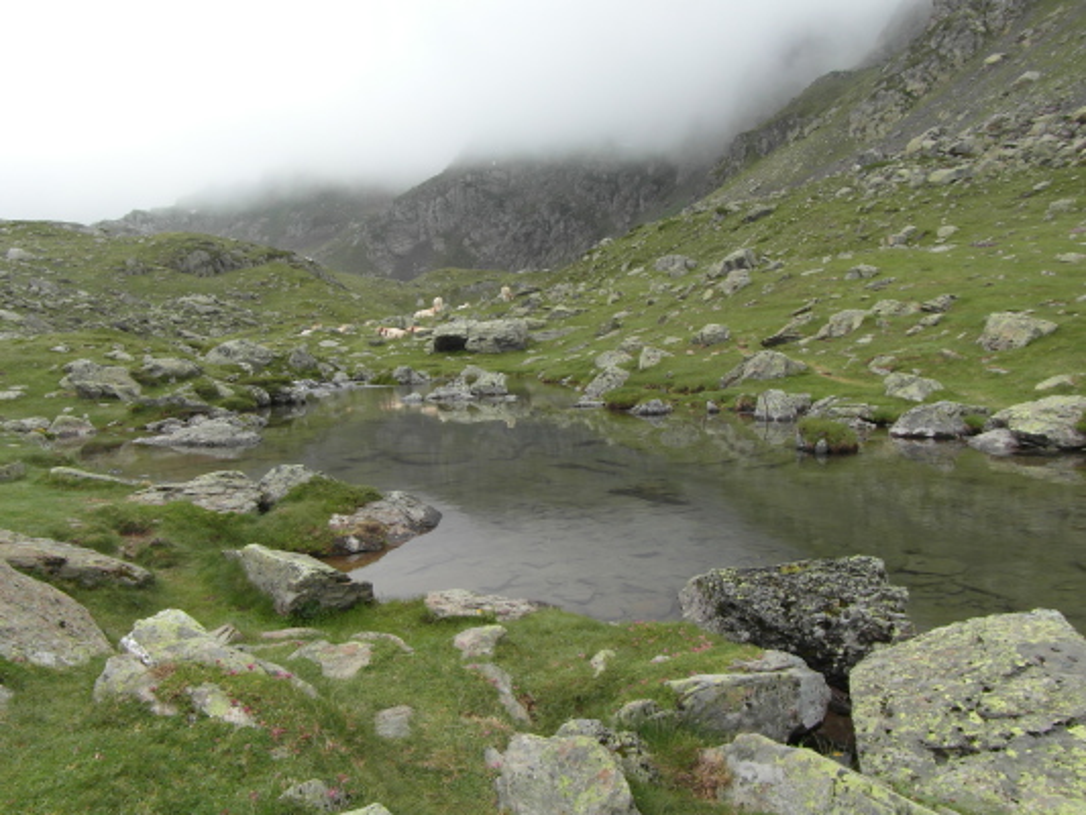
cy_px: 408
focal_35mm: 24
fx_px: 753
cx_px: 543
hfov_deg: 71.6
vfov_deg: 56.8
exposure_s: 1/180
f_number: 4.6
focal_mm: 4
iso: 80
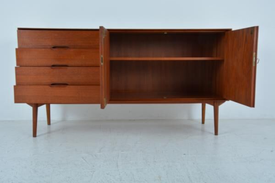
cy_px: 92
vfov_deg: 31.9
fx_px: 321
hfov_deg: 46.4
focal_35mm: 42
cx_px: 138
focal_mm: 28
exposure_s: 1/160
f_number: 10
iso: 320
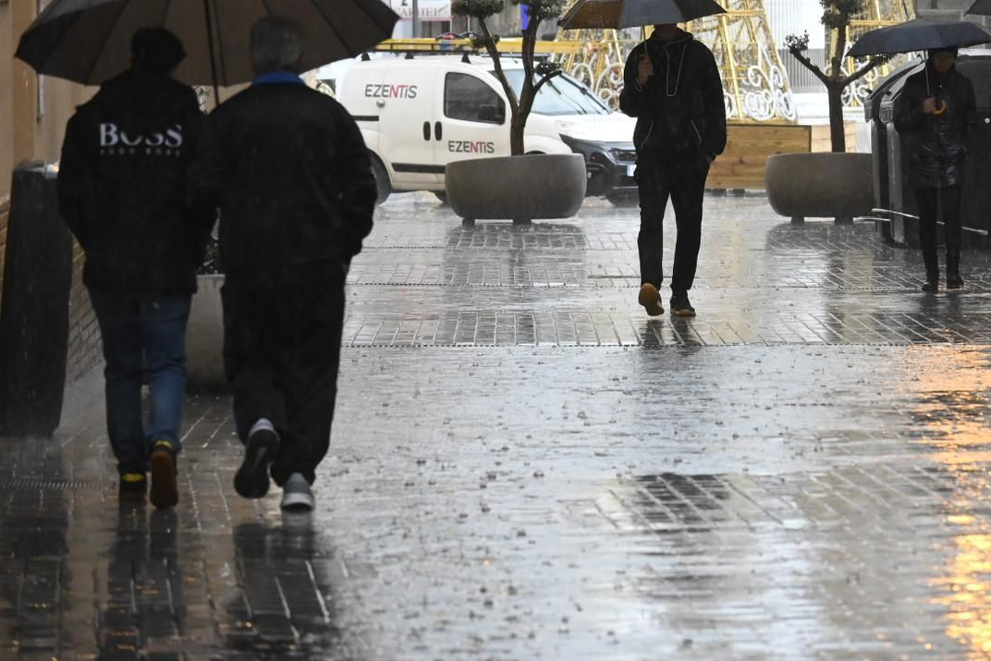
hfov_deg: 7.1
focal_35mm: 291
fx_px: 8011
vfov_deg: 4.7
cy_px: 171
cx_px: 671
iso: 2500
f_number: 5.3
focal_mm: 130
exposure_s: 1/320
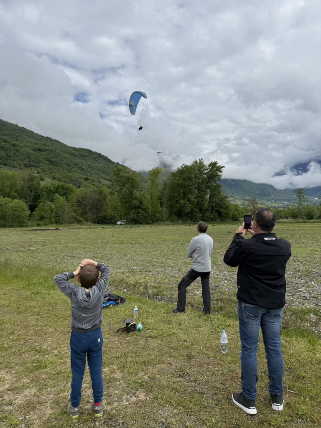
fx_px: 297
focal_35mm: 24
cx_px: 160
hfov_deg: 56.8
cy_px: 214
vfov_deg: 71.6
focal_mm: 6.76
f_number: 1.78
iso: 80
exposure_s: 1/8130
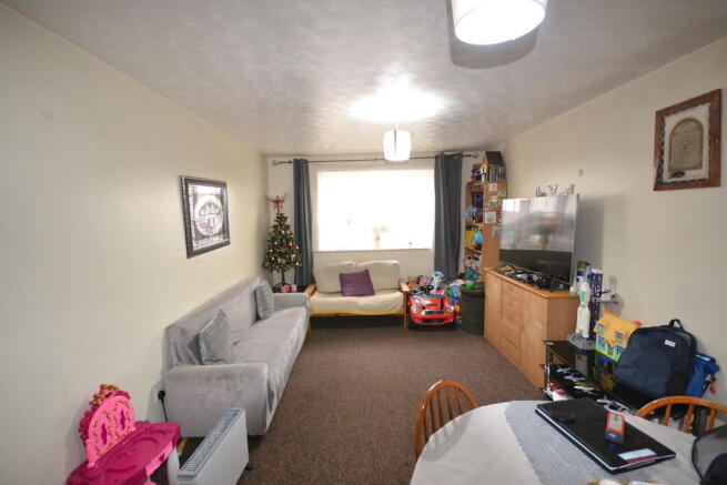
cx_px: 364
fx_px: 303
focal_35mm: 15
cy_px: 242
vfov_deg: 77.4
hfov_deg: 100.4
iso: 2200
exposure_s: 1/60
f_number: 4
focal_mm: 10
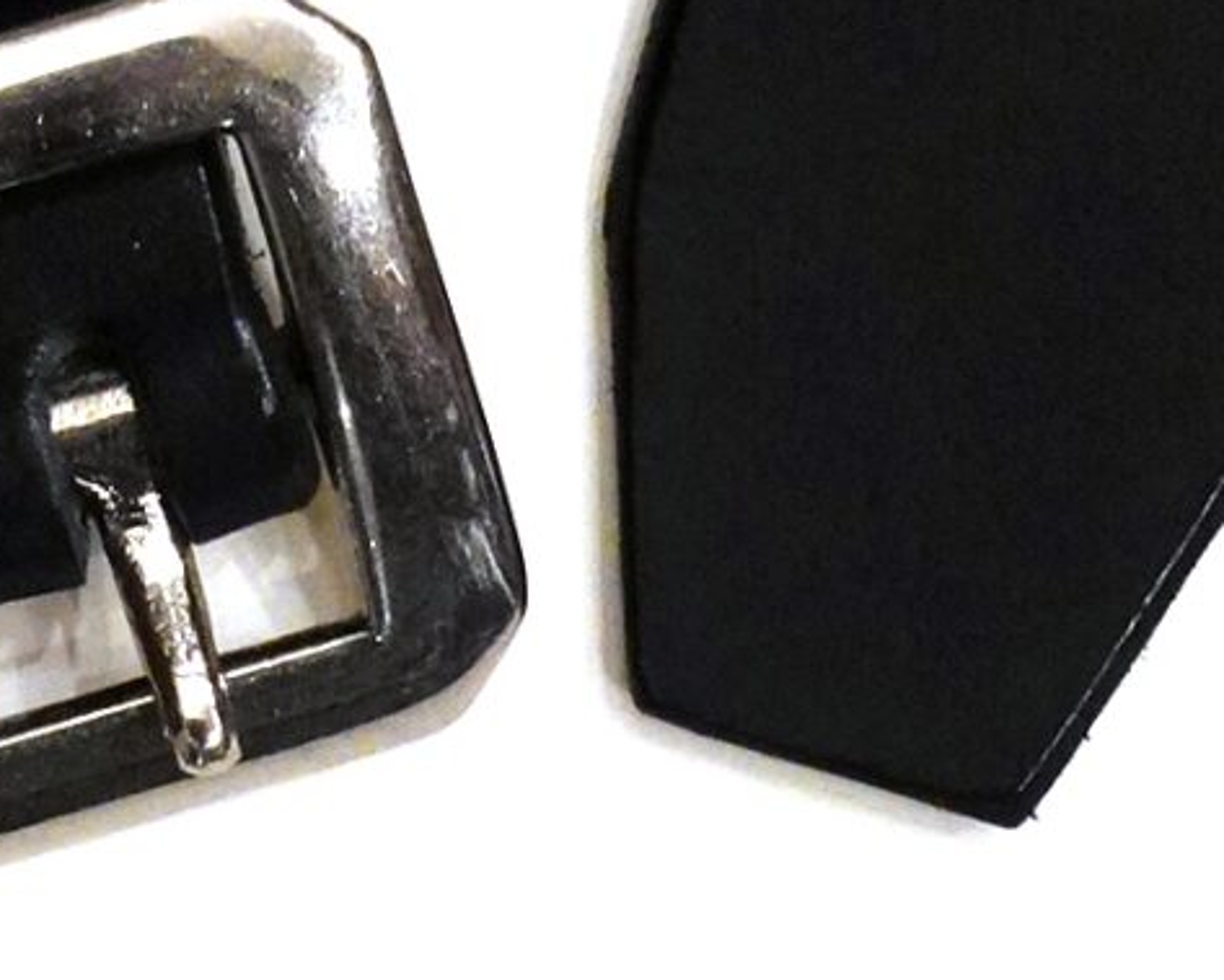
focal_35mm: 269
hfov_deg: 7.2
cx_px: 431
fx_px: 9751
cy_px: -1505
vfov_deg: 5.5
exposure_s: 1/60
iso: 2500
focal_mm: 19.48
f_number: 6.3
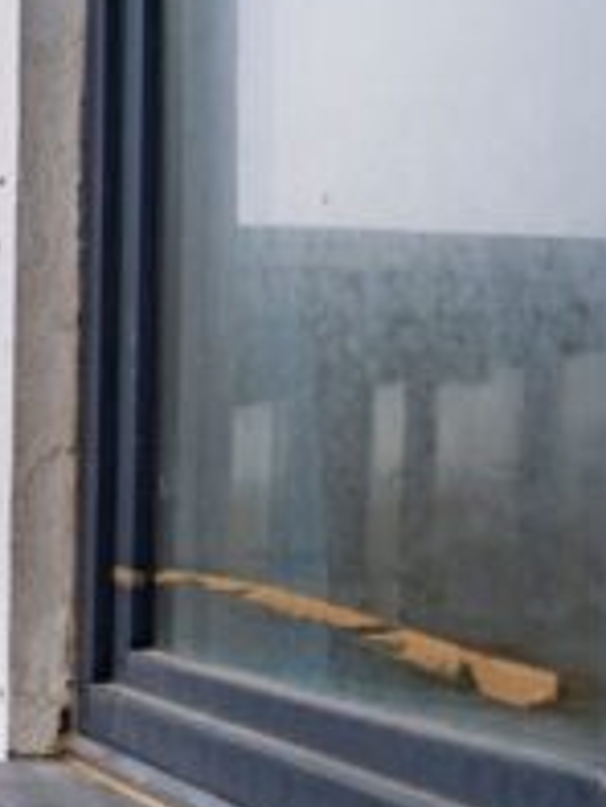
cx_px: -884
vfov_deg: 41.6
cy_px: 533
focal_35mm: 45
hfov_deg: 14.7
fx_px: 1049
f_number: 4
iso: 320
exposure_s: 1/125
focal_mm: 12
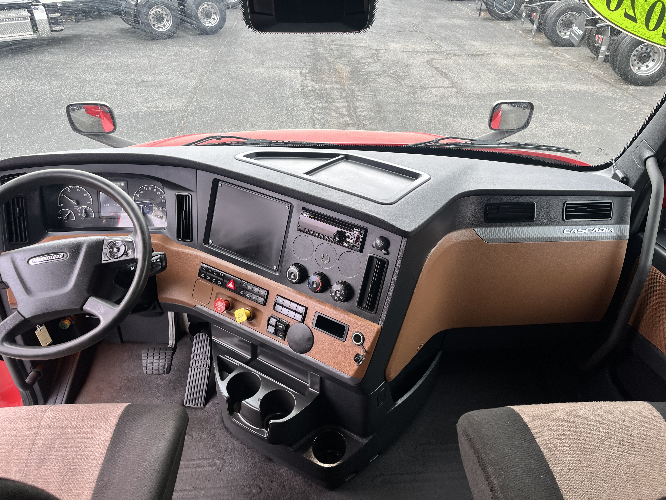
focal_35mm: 26
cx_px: 333
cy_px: 250
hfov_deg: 67.3
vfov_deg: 53.1
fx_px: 500
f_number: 1.6
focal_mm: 5.1
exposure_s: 1/122
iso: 50
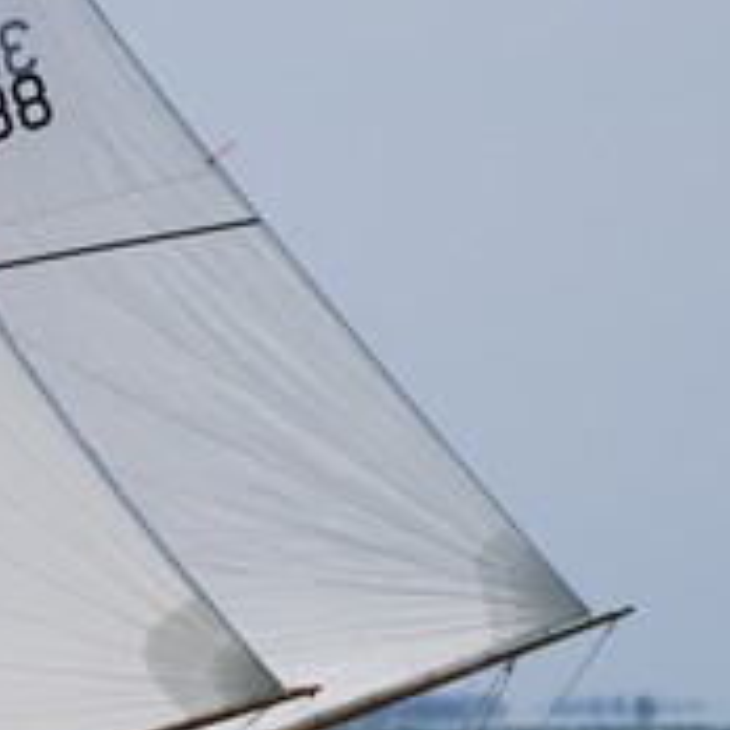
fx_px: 22832
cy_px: 338
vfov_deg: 1.8
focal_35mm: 957
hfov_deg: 1.8
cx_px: -323
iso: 100
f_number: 5.6
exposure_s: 1/1250
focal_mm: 163
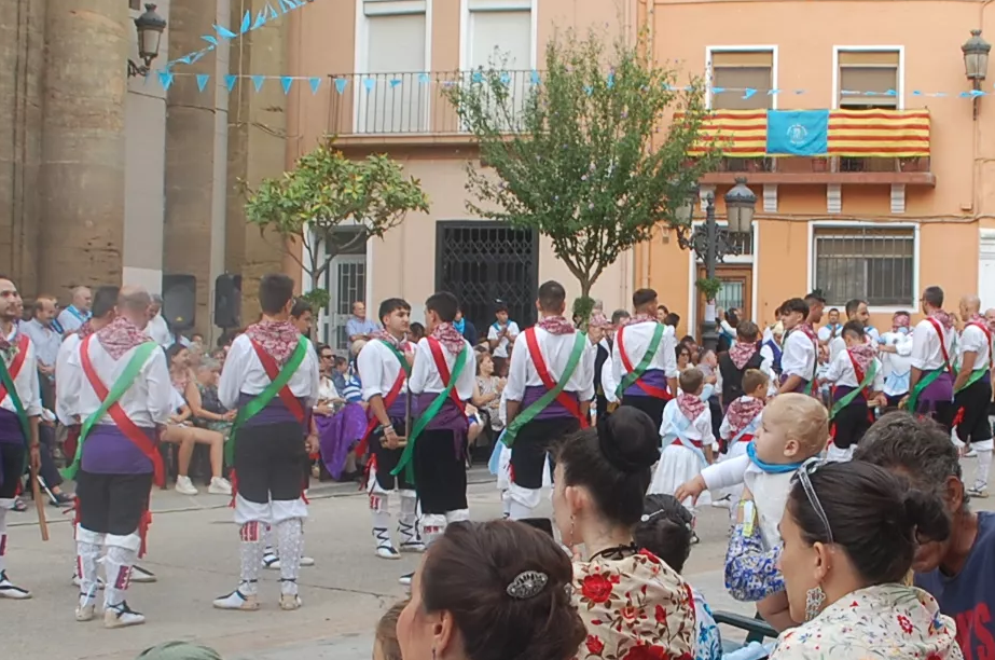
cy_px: 405
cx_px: 611
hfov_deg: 30.5
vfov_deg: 20.5
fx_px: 1821
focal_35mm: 66
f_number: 5.6
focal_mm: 18
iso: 200
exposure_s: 1/125
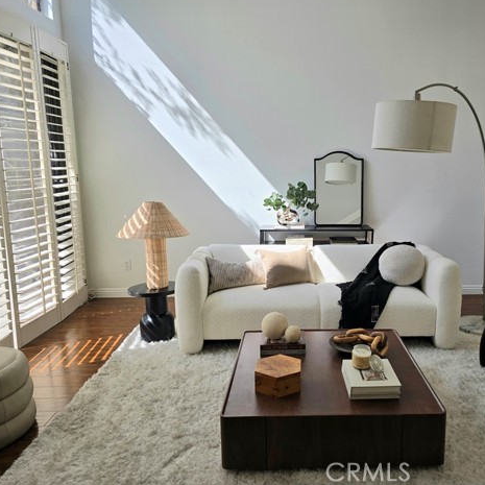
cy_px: 237
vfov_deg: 57.3
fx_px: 444
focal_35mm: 28
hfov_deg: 56.6
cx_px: 305
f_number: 1.7
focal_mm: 6.3
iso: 12
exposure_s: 1/182
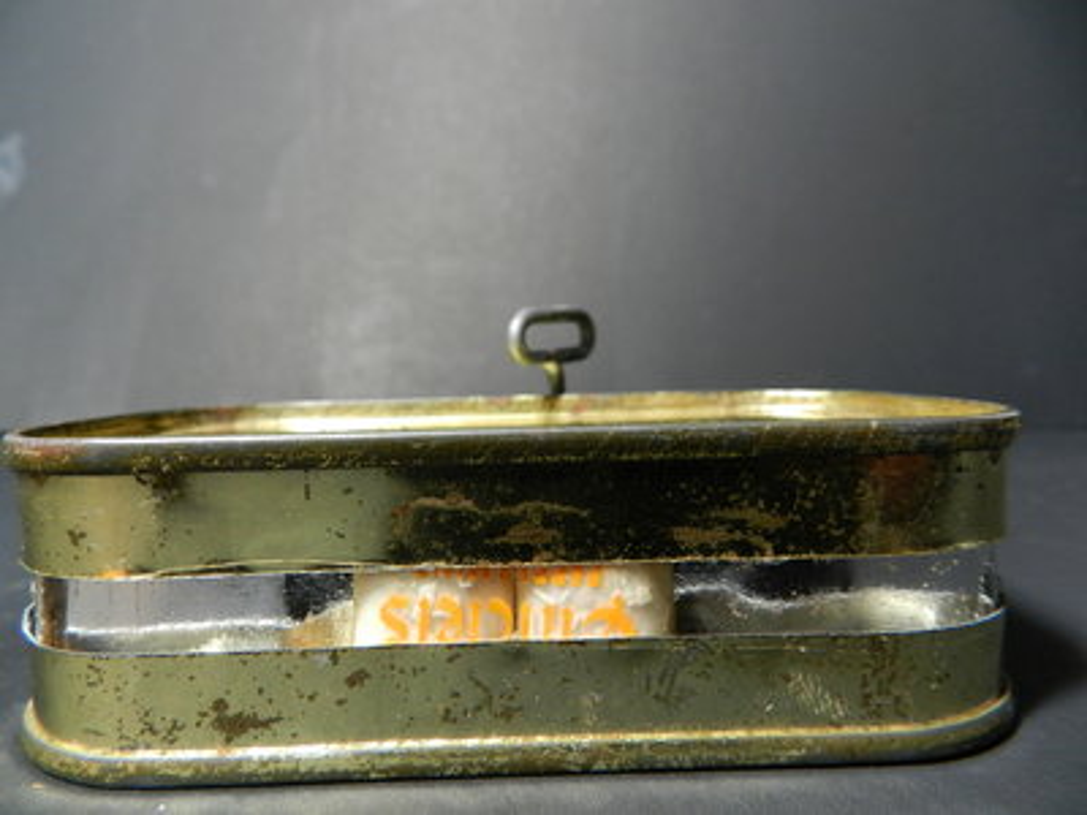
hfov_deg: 73.9
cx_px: 544
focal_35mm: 23
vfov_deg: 58.9
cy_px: 408
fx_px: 722
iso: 400
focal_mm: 4
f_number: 3.4
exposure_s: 1/13
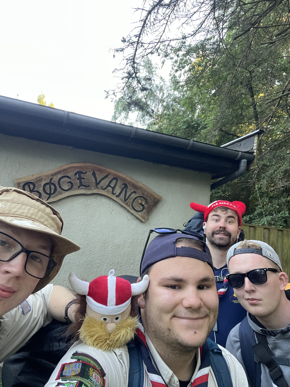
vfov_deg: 73.9
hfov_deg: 58.9
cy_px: 194
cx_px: 145
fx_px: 257
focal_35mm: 23
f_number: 2.2
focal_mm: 2.71
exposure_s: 1/60
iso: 200
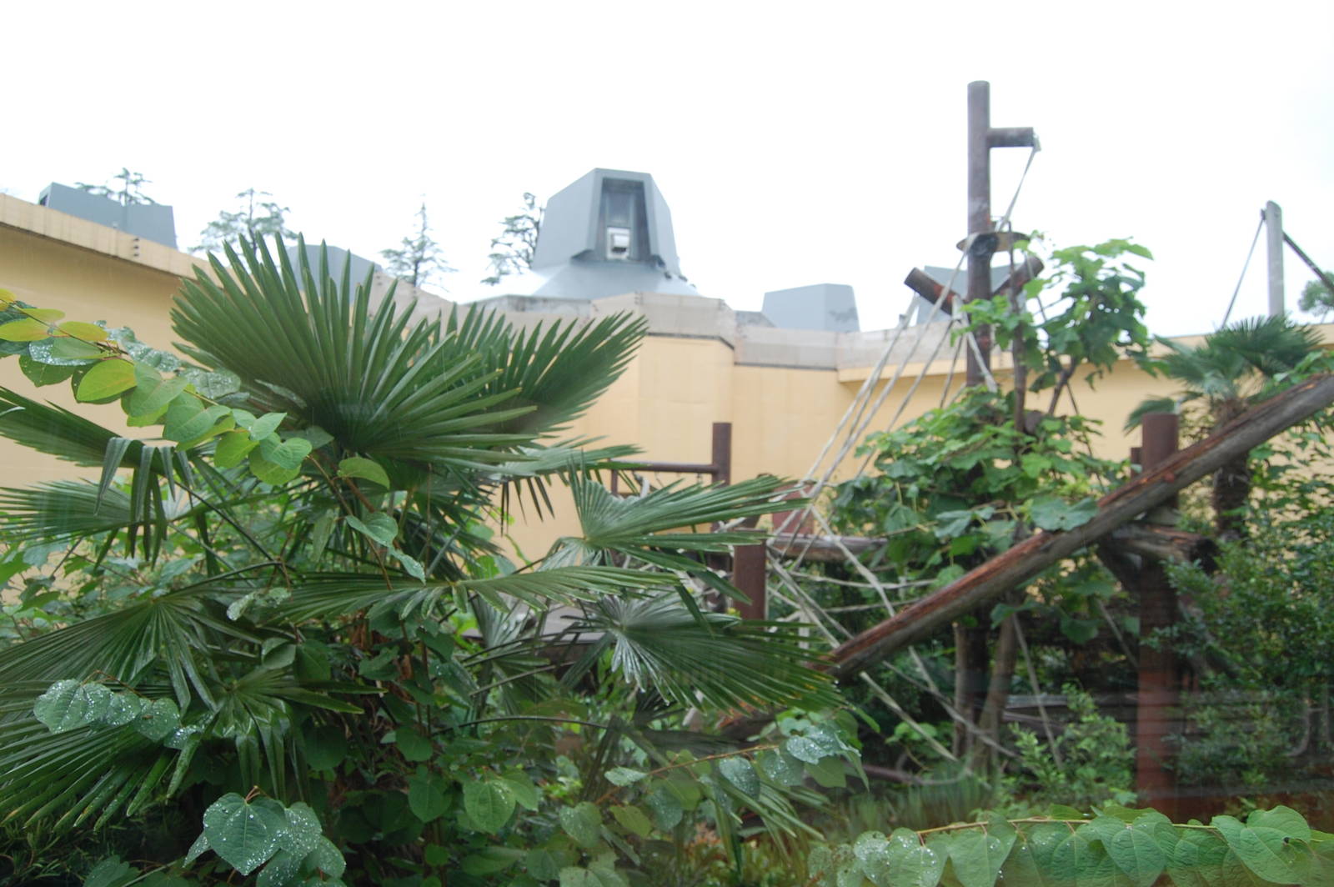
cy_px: 444
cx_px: 667
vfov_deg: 47.9
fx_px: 1000
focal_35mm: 27
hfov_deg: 67.4
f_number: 5.6
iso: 360
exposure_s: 1/125
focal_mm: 18
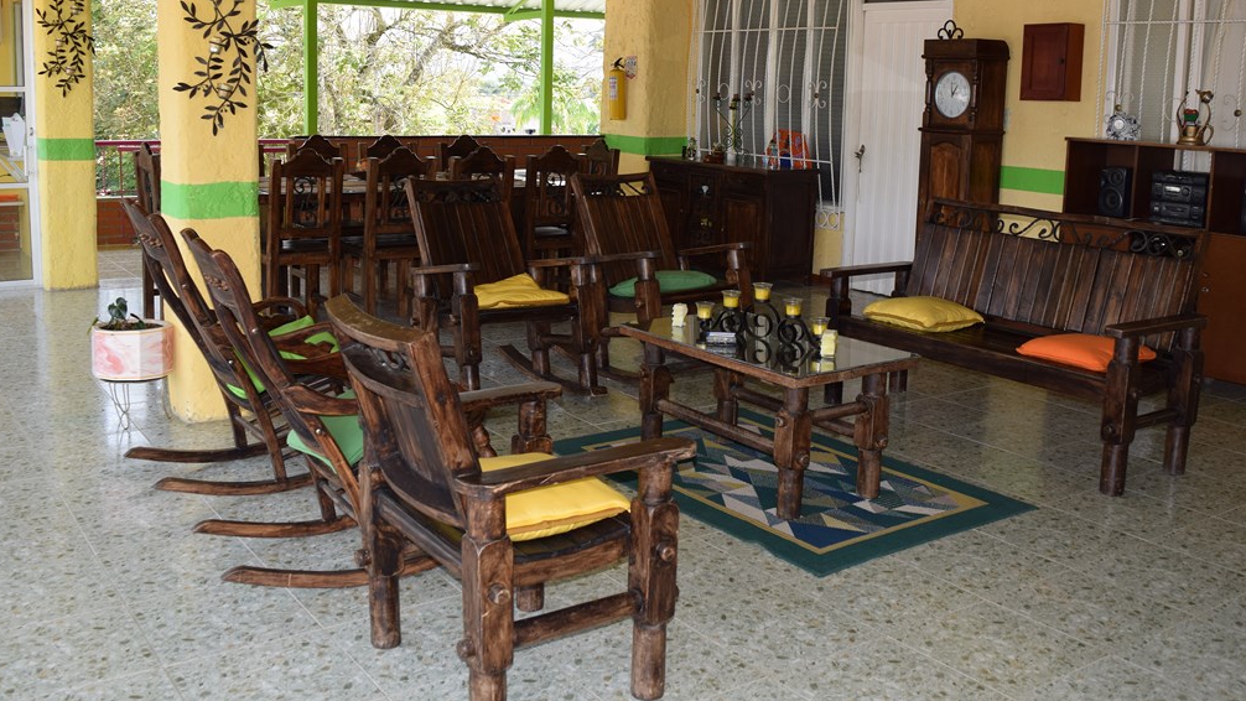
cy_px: 253
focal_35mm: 36
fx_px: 1189
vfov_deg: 32.6
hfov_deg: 55.3
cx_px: 640
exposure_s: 1/125
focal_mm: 20
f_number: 5.6
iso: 250
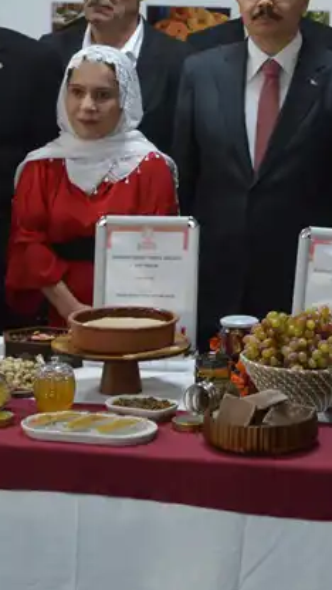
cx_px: 367
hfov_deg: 12.8
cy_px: 193
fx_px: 1453
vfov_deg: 22.8
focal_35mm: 93
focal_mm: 18
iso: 400
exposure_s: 1/60
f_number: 4
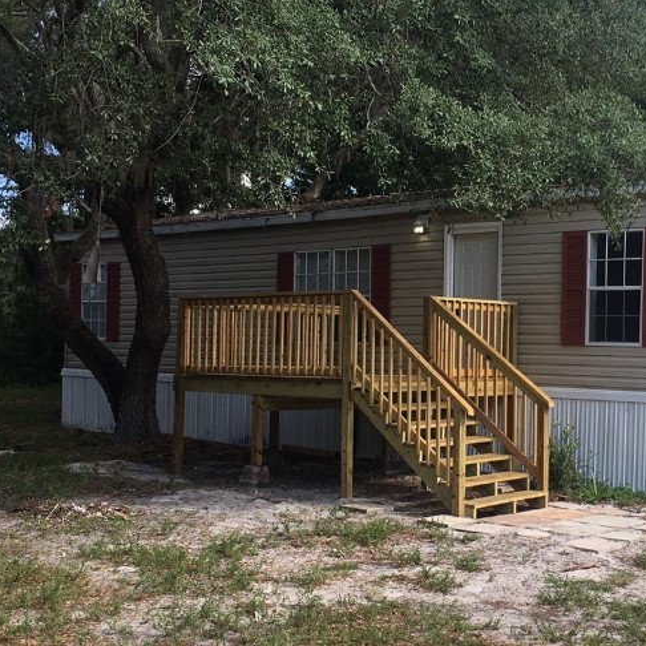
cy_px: 370
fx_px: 1140
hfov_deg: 31.2
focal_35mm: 54
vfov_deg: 31.6
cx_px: 463
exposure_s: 1/630
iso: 25
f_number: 2.2
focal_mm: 4.15
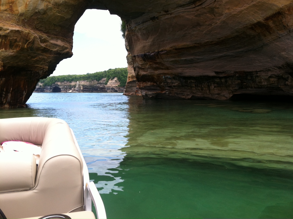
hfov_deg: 52.7
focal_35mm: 35
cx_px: 146
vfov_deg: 40.6
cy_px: 110
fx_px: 296
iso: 80
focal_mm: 3.85
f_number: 2.8
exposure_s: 1/395
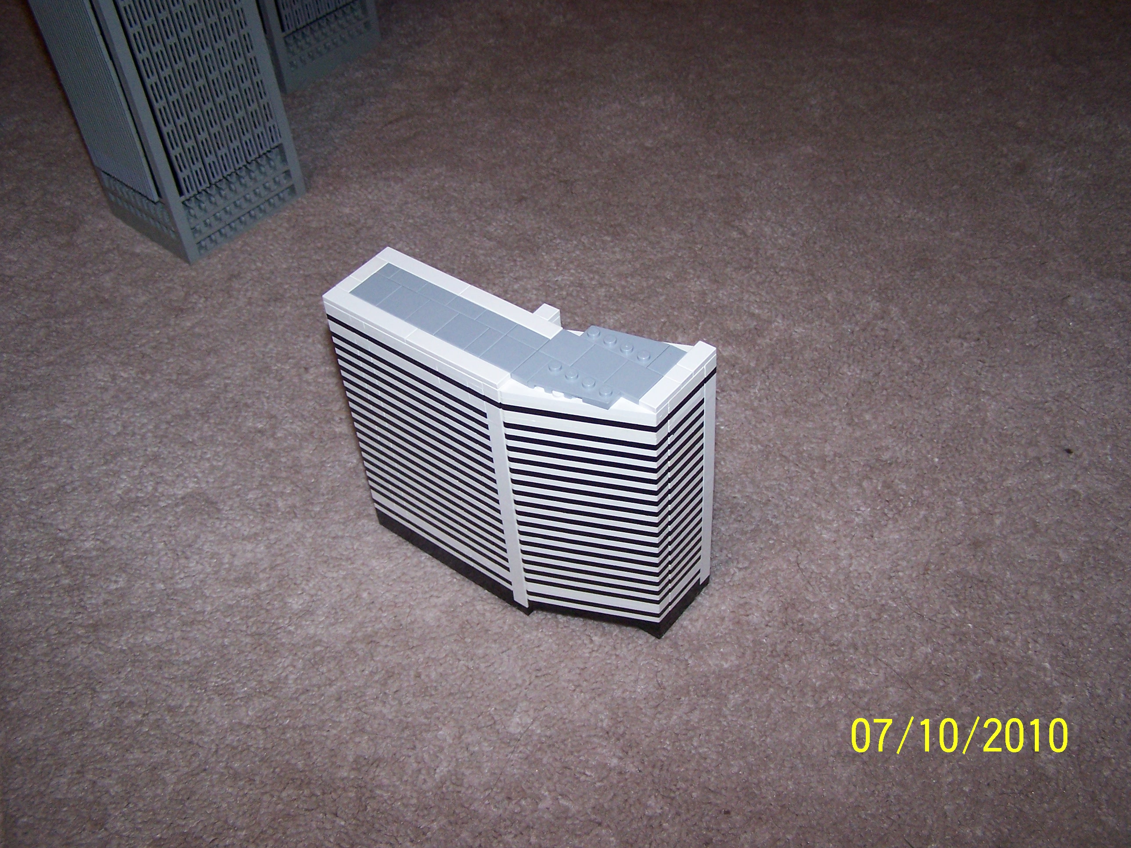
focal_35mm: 38
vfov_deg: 37.7
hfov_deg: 49.0
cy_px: 424
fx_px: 1242
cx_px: 566
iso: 140
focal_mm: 6.3
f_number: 2.8
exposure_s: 1/60
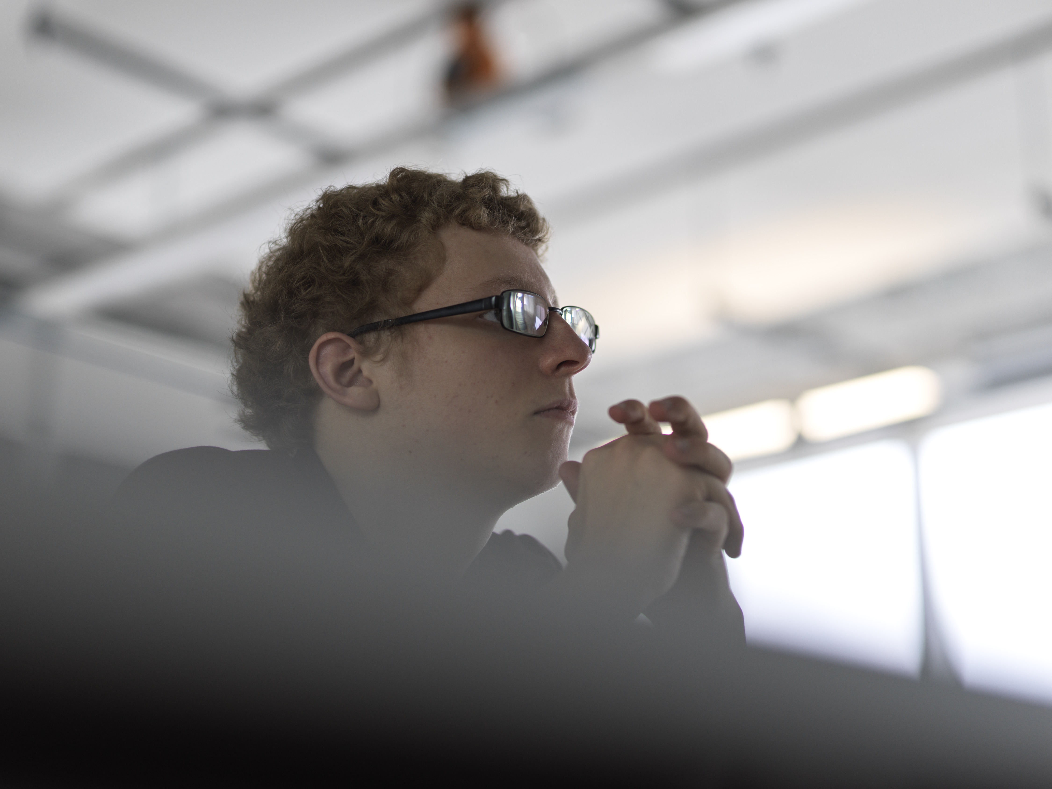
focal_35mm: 64
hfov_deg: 30.3
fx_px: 1945
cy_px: 394
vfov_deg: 22.9
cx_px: 526
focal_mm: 100
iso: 400
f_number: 2.5
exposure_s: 1/250
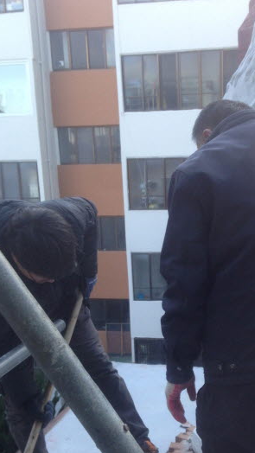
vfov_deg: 42.6
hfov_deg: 24.7
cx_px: 180
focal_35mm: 48
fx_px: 577
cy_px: 281
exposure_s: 1/120
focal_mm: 4.12
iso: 50
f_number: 2.4
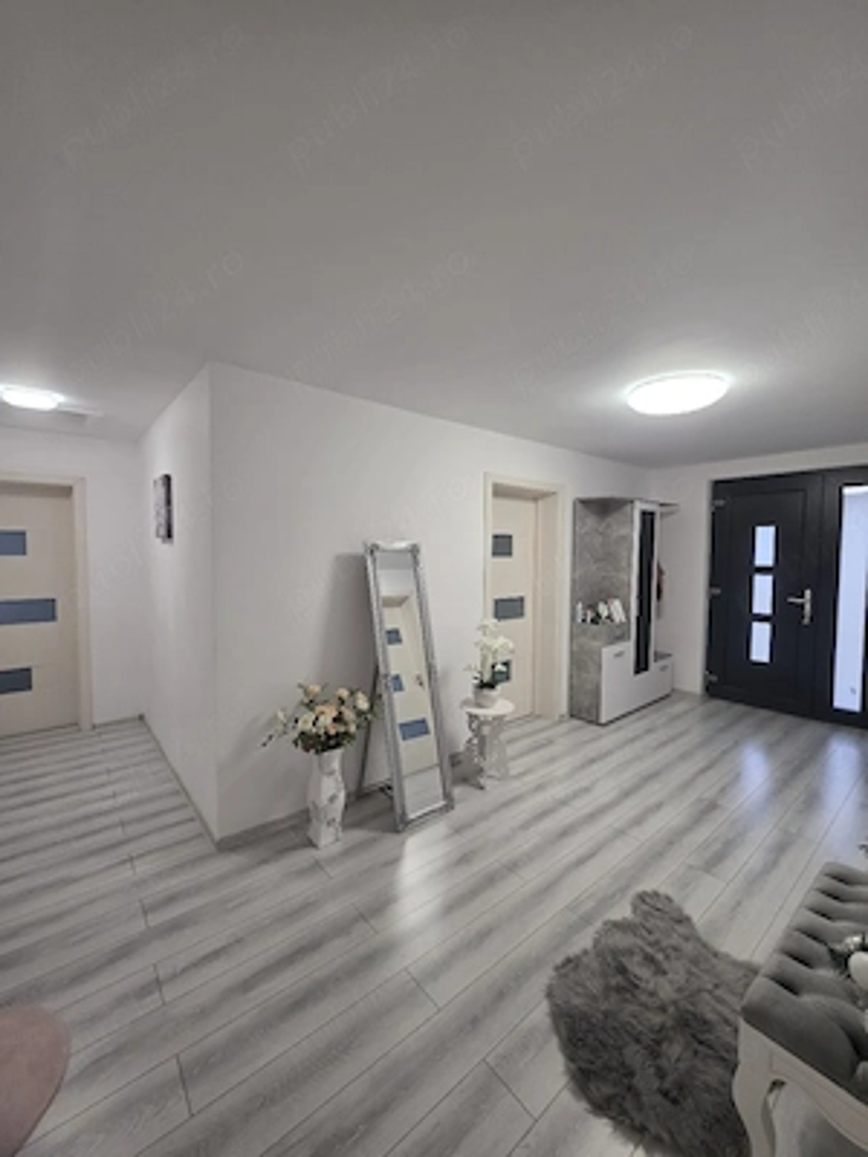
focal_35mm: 13
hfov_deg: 89.9
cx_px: 434
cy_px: 578
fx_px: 435
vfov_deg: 106.2
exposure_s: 1/101
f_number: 1.9
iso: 160
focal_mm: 2.2
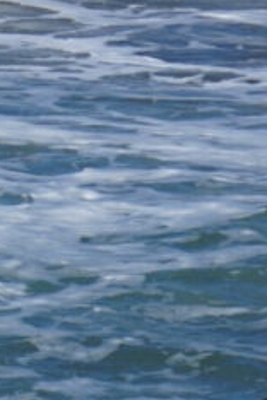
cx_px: -616
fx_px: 5384
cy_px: -675
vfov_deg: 4.2
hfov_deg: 2.8
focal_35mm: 484
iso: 100
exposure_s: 1/320
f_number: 11
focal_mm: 70
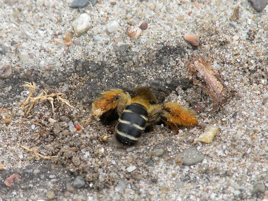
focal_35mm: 170
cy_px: 100
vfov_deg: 8.7
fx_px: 1316
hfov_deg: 11.6
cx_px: 134
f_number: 4.5
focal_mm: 30.1
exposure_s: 1/140
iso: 64
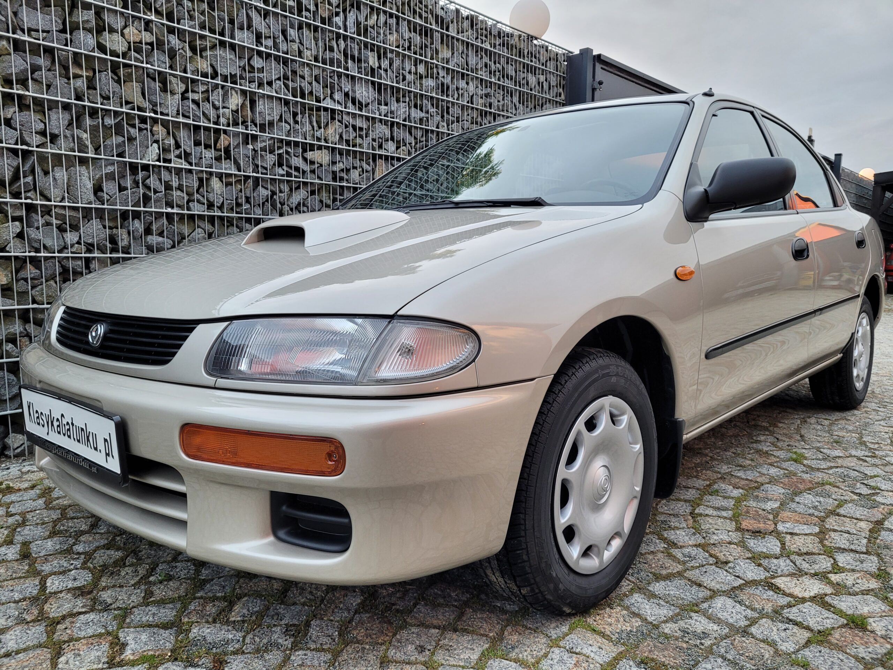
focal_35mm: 26
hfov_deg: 67.3
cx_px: 446
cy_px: 335
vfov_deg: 53.1
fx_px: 671
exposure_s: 1/100
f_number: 1.8
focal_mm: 5.4
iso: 100
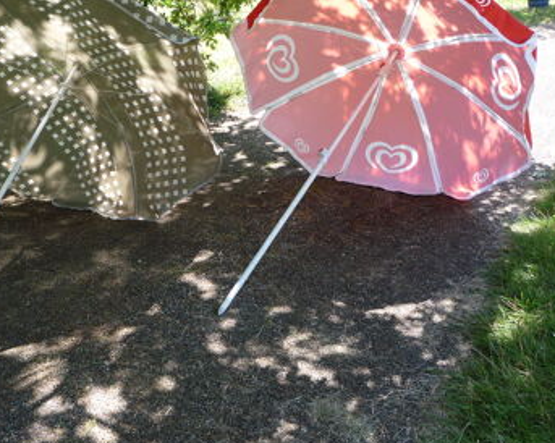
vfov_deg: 36.4
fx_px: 673
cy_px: 200
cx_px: 188
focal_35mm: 41
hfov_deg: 44.2
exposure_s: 1/100
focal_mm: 5.2
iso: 100
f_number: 3.5
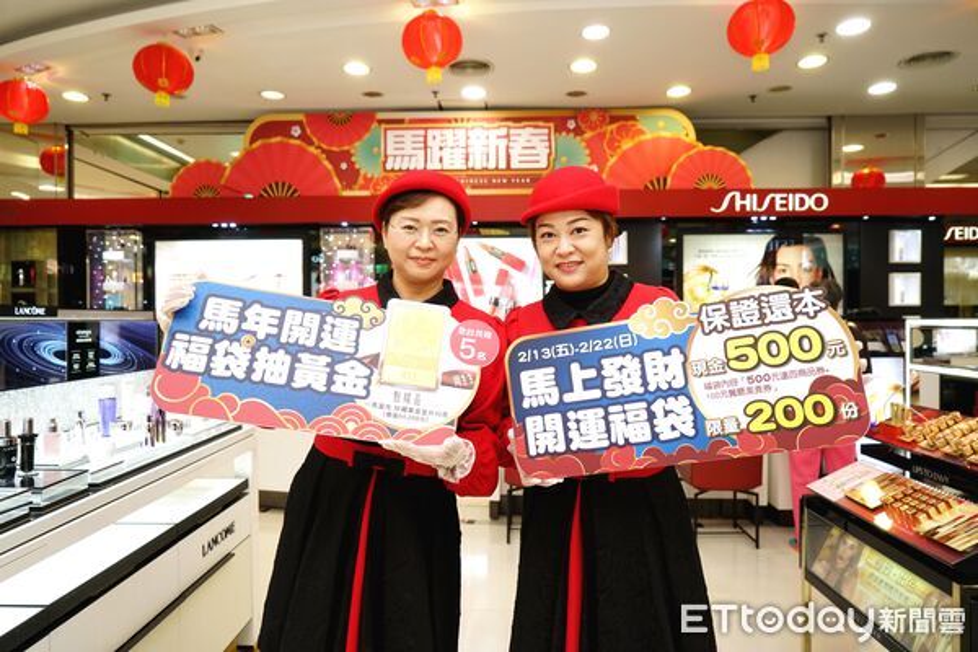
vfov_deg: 53.1
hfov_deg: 73.7
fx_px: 652
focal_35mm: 24
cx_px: 489
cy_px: 326
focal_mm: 24
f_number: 4
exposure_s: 1/160
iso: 500
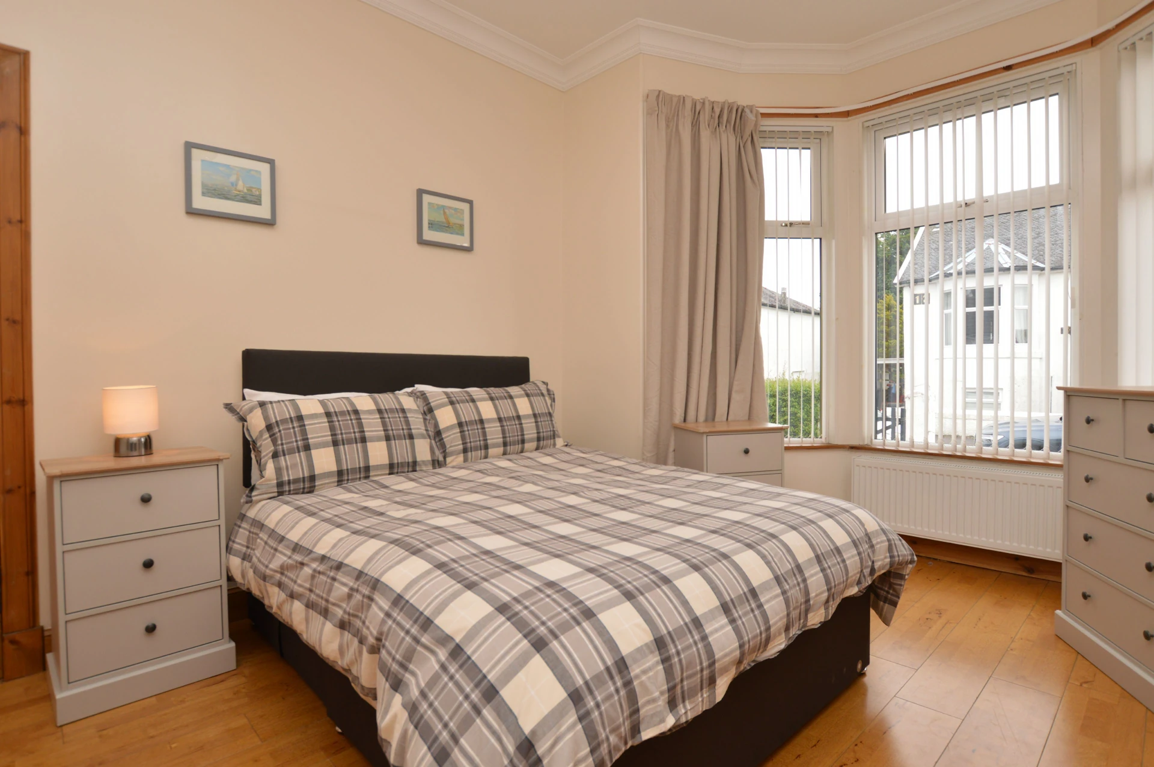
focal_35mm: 18
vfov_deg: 67.3
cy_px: 384
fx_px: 576
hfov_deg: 90.1
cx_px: 577
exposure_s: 1/125
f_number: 5.6
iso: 200
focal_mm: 12
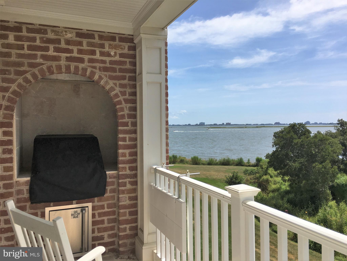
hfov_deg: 61.7
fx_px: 291
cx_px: 174
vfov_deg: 48.2
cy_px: 130
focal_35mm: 29
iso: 25
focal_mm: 4.15
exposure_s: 1/2331
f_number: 2.2
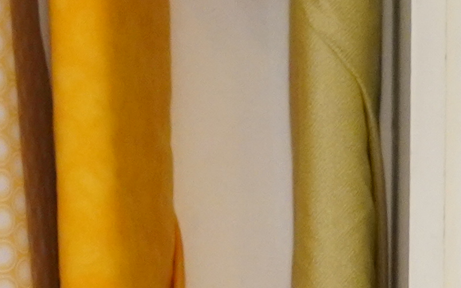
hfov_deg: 7.0
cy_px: 1011
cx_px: -832
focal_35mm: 274
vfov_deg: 4.5
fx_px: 3443
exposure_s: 1/160
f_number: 4
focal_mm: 24
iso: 2000
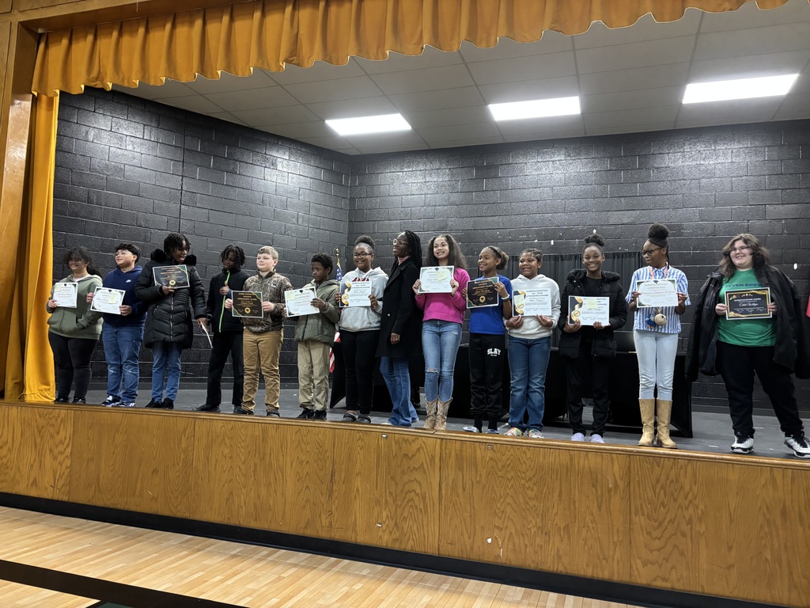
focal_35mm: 26
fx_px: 608
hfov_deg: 67.3
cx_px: 405
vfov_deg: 53.1
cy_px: 304
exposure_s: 1/60
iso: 500
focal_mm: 5.96
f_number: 1.6
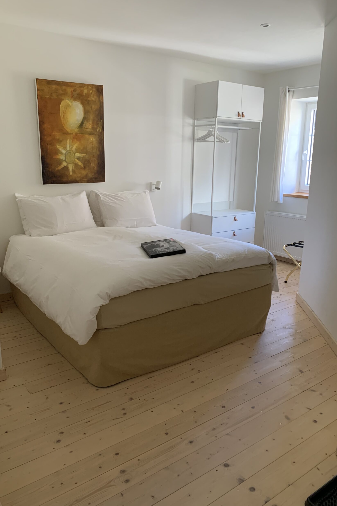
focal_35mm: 28
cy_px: 248
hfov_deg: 46.4
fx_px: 393
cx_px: 167
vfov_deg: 65.5
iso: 125
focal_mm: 4.25
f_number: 1.8
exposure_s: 1/60
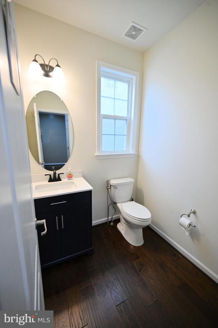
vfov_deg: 104.3
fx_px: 127
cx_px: 109
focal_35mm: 14
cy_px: 164
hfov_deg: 81.1
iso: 400
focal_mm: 14
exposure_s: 1/100
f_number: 4
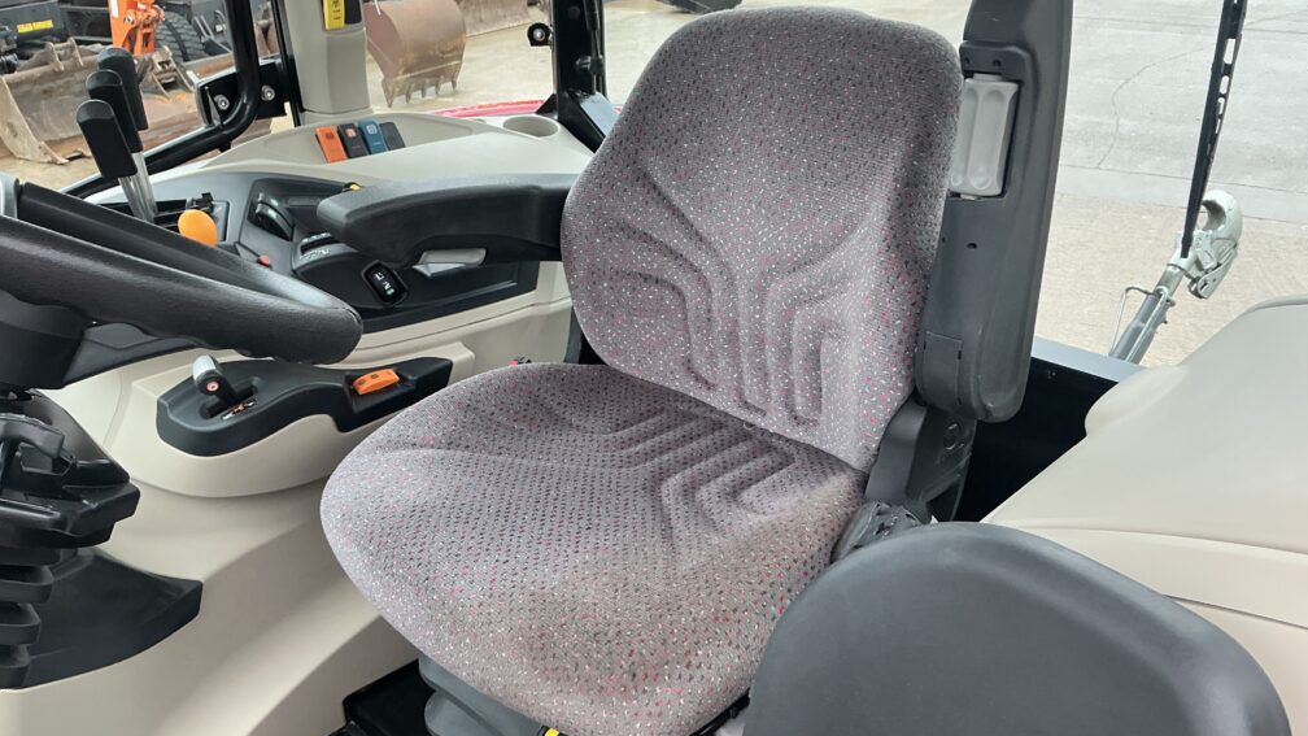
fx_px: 1075
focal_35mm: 31
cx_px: 663
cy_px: 395
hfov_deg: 62.6
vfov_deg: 37.8
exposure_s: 1/122
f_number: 1.8
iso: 50
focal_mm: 3
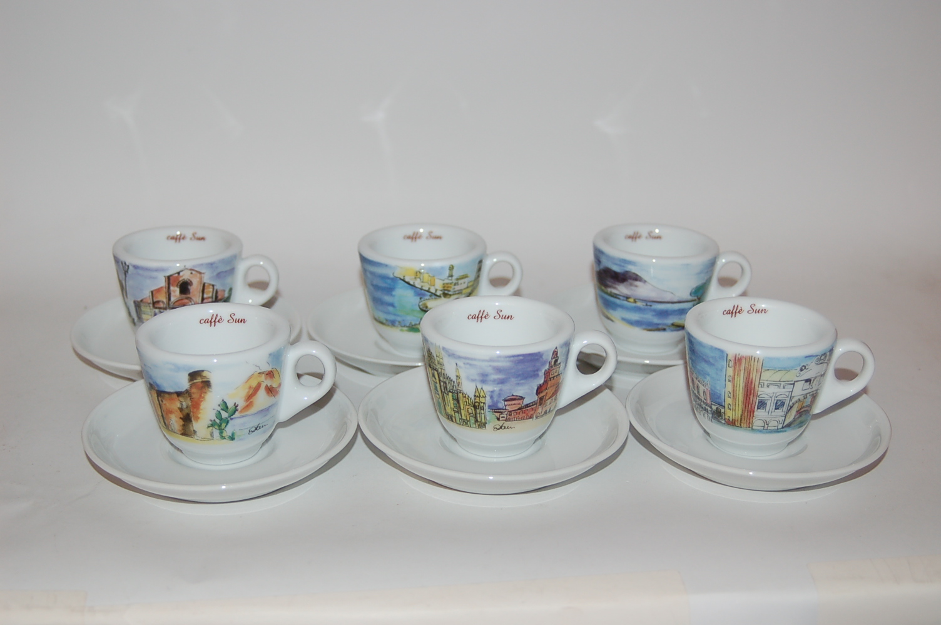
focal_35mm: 46
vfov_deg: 28.9
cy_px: 312
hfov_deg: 42.4
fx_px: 1214
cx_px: 470
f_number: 3.8
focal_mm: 31
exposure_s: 1/60
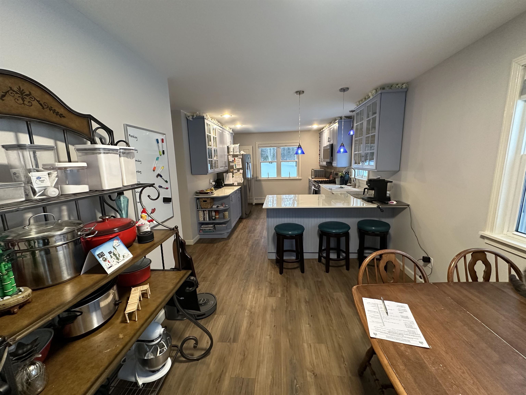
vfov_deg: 85.7
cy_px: 198
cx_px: 263
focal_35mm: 14
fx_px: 213
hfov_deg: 102.1
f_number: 2.2
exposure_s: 1/60
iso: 400
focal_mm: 2.22
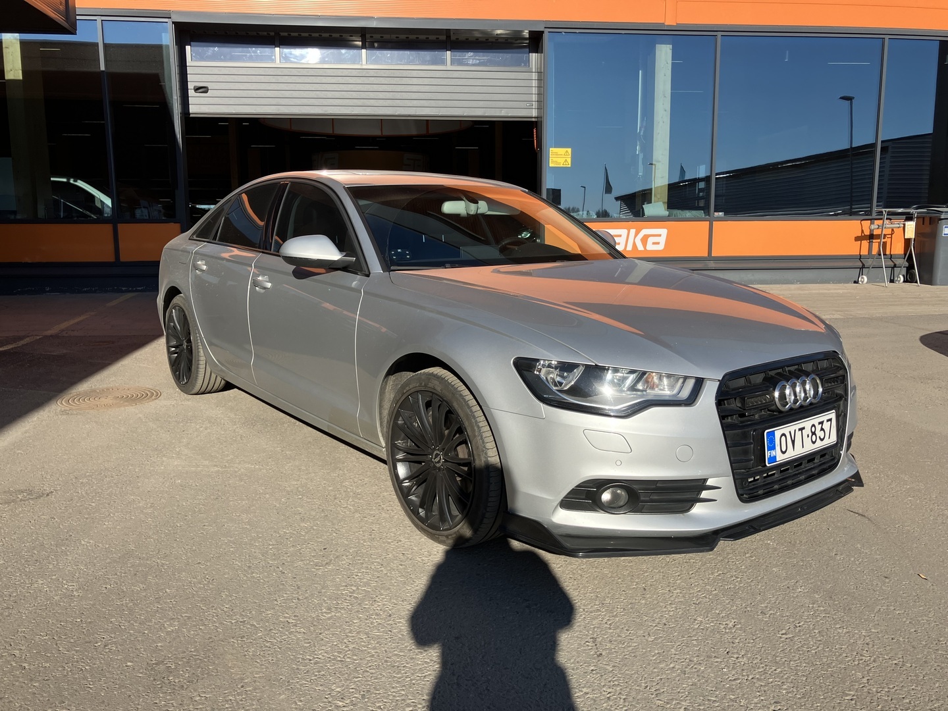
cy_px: 356
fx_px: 767
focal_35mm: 28
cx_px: 474
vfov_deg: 49.7
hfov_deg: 63.4
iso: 32
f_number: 1.8
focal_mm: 3.99
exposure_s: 1/1799
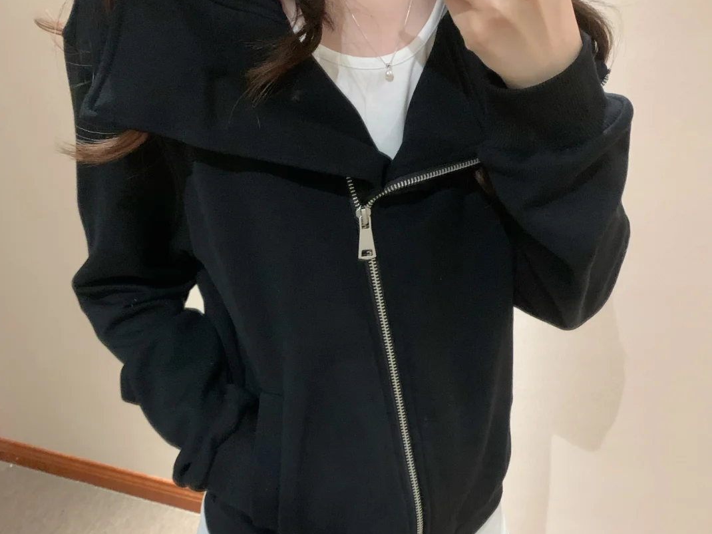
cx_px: 354
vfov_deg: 40.5
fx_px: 720
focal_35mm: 35
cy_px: 317
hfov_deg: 52.6
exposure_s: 1/30
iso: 640
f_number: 1.8
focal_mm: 4.25
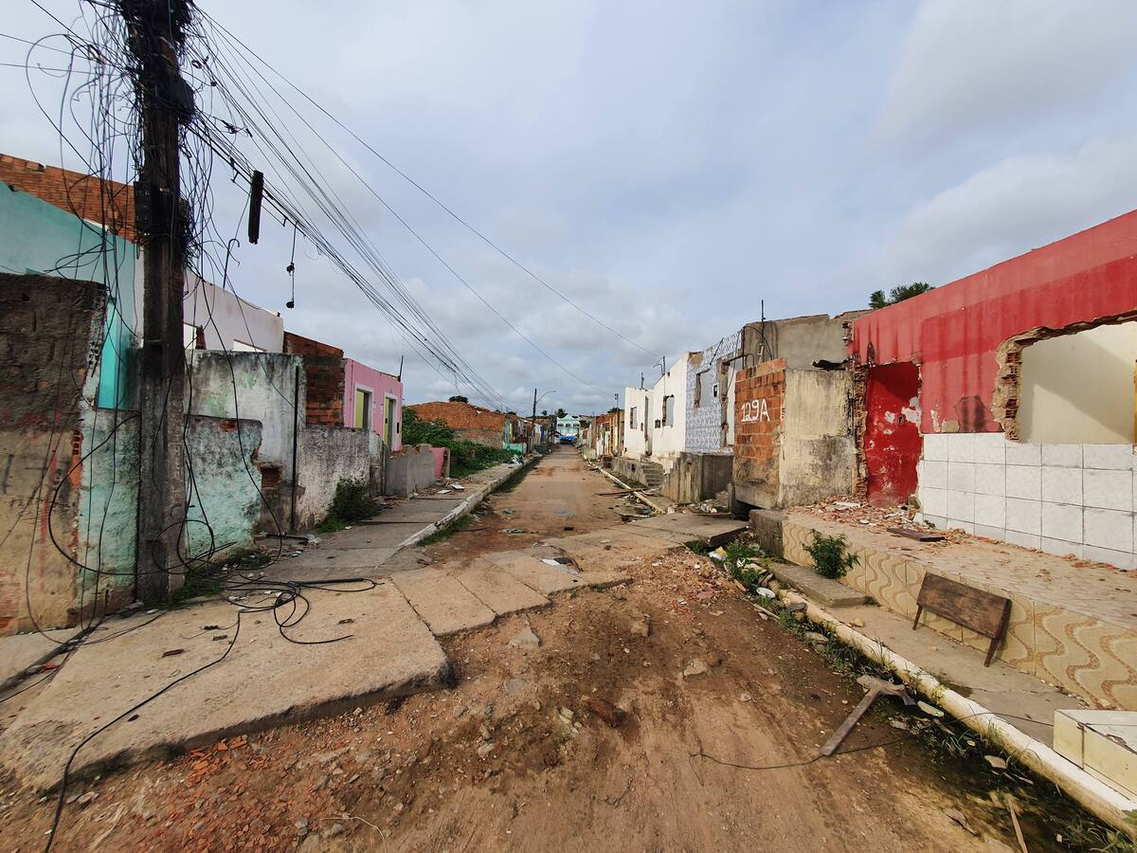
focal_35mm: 13
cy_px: 426
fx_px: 427
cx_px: 568
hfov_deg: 106.2
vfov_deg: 89.9
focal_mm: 1.8
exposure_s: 1/822
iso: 50
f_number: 2.2
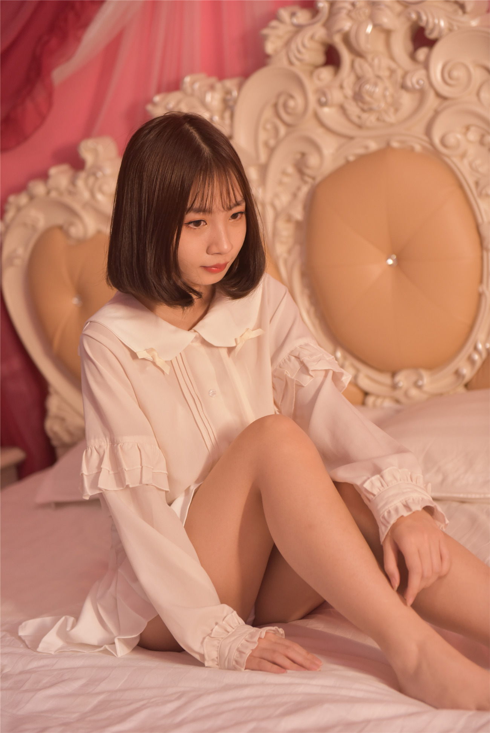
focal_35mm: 70
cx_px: 245
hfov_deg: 19.5
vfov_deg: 28.8
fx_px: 1428
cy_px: 366
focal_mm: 70
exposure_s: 1/80
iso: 1600
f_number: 2.8
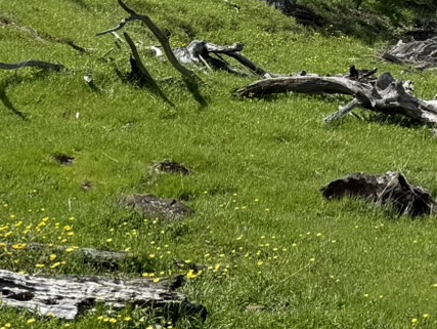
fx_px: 1453
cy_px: 13
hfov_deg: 15.1
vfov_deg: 12.8
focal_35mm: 115
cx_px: 763
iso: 80
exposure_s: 1/3759
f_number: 1.78
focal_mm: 6.76
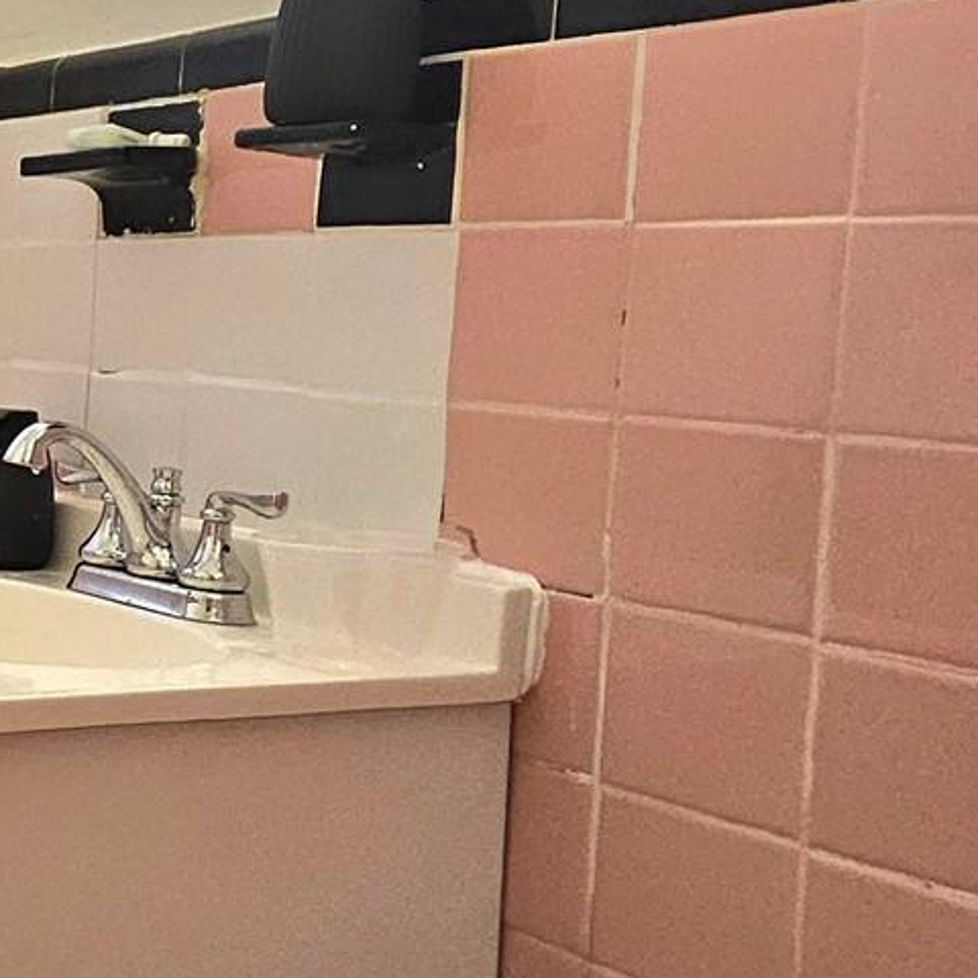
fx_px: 1566
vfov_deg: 34.6
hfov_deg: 21.7
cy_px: 414
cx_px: -791
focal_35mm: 49
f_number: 2.2
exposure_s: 1/60.2
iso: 100
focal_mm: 1.7
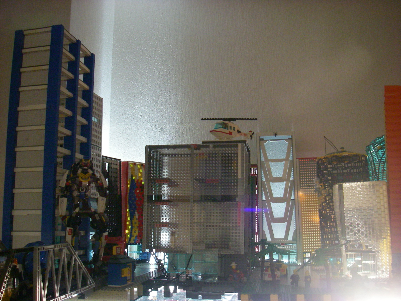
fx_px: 440
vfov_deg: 37.7
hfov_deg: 49.0
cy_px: 150
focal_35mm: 38
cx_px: 200
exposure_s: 1/2.5
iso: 400
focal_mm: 6.3
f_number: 3.3
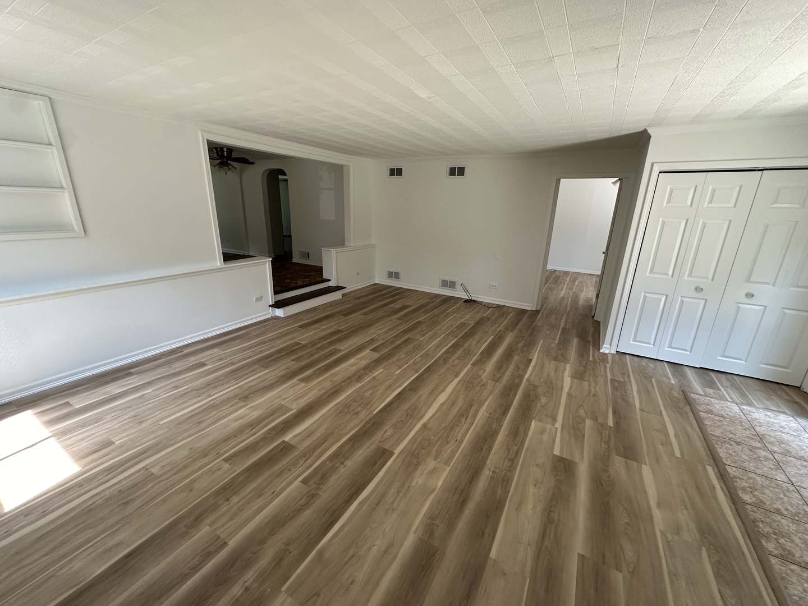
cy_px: 303
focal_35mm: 14
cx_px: 404
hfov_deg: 102.1
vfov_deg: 85.7
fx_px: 327
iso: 200
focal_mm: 2.22
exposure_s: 1/99
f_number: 2.2
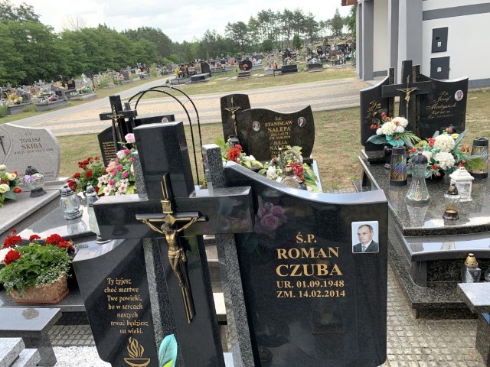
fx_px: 368
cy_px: 184
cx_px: 245
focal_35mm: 26
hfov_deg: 67.3
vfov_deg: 53.1
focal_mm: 4.25
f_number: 1.8
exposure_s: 1/367
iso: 25
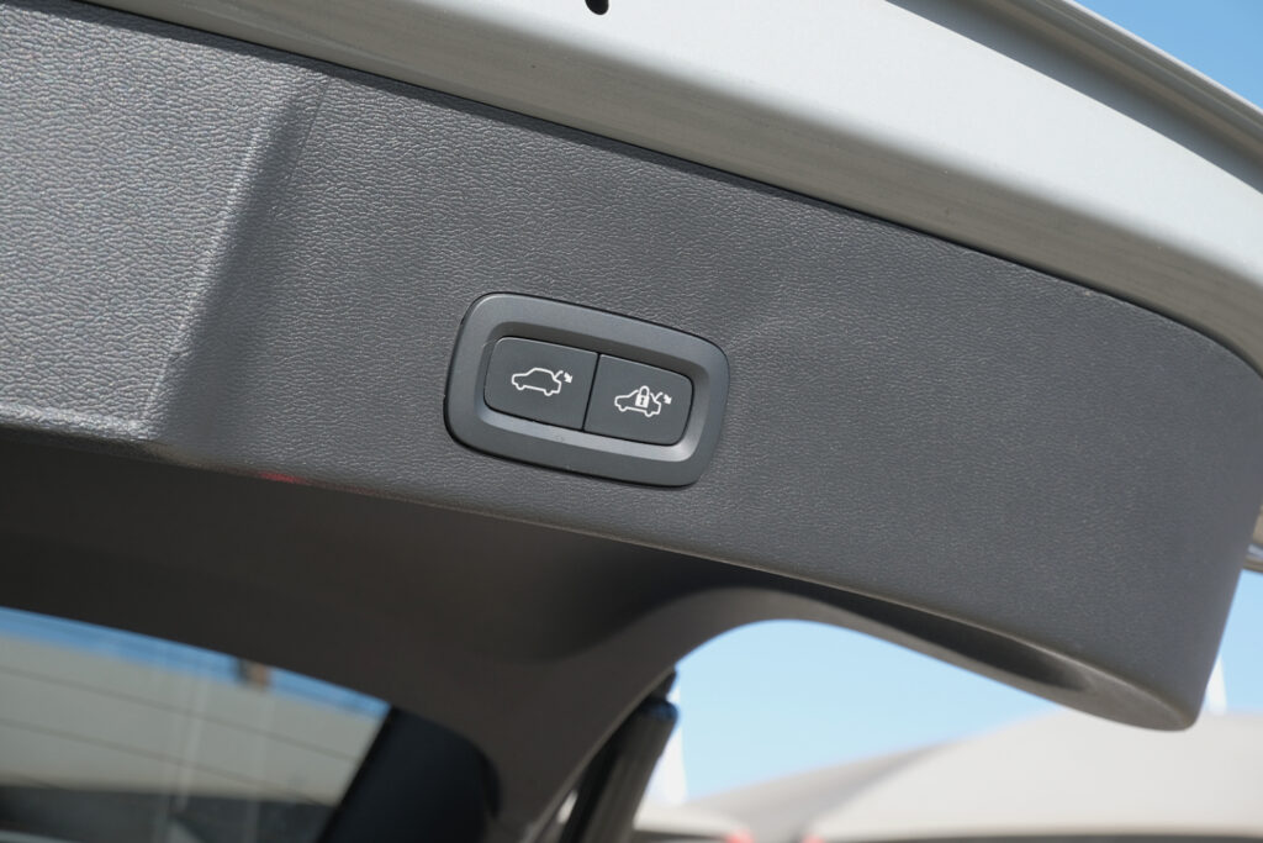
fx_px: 2386
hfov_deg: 29.7
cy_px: 422
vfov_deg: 20.0
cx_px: 632
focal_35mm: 68
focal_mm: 45
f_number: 9
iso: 160
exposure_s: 1/100
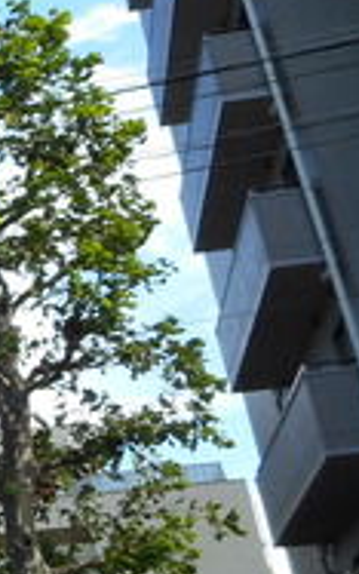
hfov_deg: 12.3
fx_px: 1330
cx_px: -497
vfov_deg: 24.1
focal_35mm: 85
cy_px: 153
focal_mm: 4.5
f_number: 3.7
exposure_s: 1/160
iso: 80
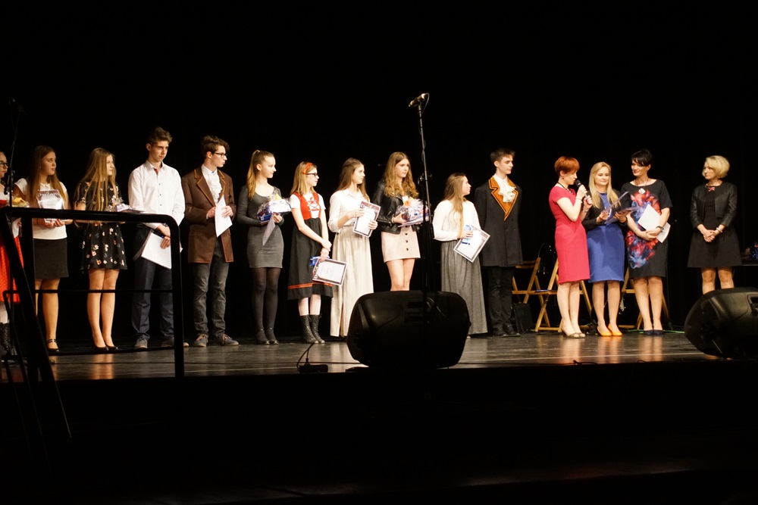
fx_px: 1421
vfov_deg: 20.2
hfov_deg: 29.9
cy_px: 252
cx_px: 379
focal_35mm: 68
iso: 2500
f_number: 4.5
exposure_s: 1/80
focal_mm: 45
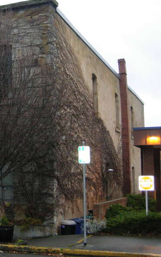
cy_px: 129
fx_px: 484
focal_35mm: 69
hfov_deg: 18.3
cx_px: -7
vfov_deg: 29.8
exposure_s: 1/128
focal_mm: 10.1
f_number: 3.1
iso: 200
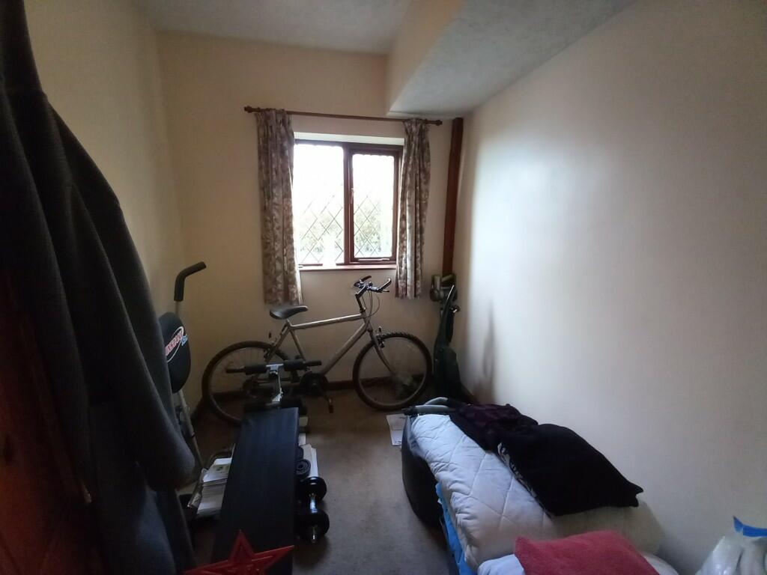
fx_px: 288
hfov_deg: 106.2
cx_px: 384
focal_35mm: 13
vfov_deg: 89.9
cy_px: 288
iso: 320
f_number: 2.2
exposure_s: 1/25
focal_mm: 1.13
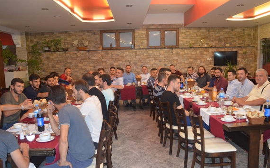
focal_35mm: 31
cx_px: 136
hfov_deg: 61.2
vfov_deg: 40.5
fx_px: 228
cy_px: 96
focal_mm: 18
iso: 1400
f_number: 3.5
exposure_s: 1/60
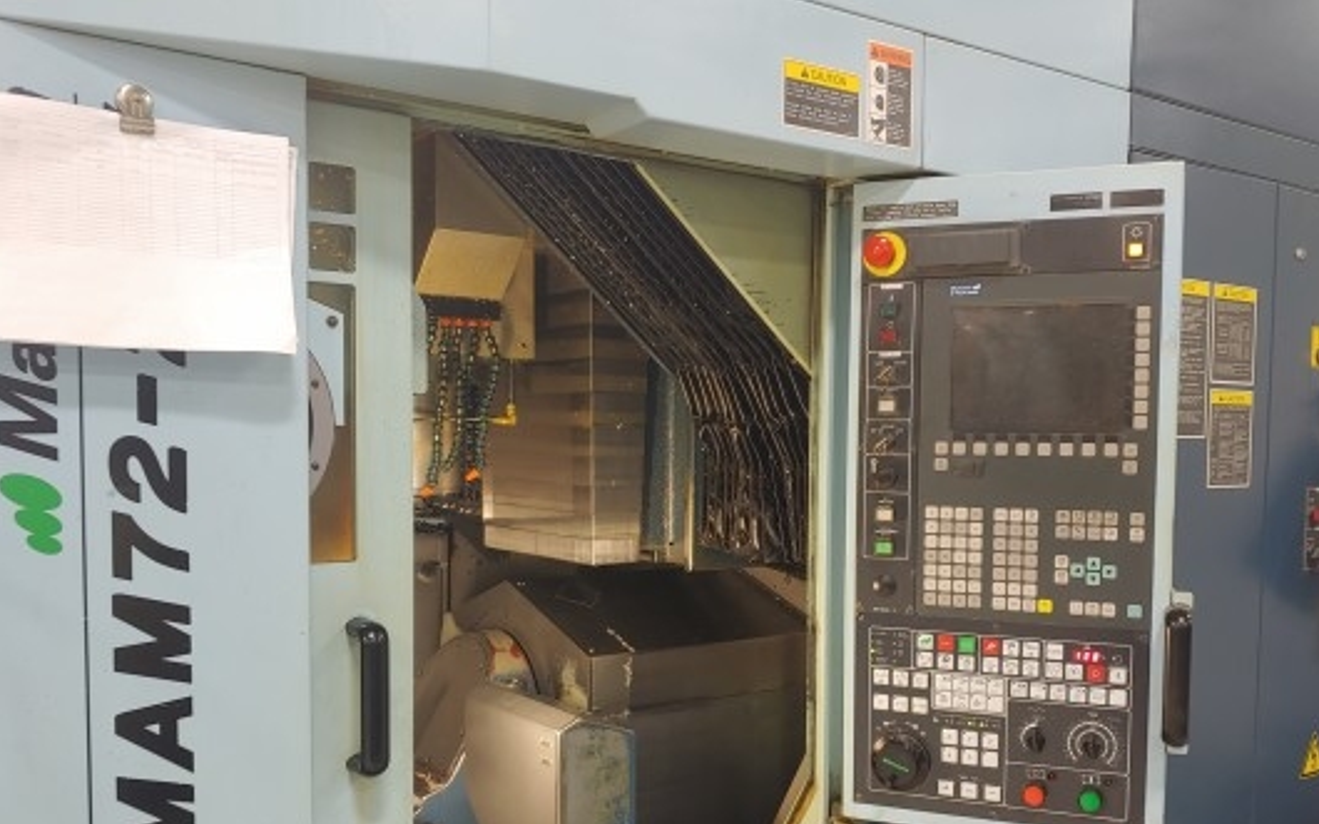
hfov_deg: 59.6
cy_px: 515
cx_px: 694
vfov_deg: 39.1
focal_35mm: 32
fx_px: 1150
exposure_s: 1/40
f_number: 1.5
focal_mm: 4.23
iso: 150
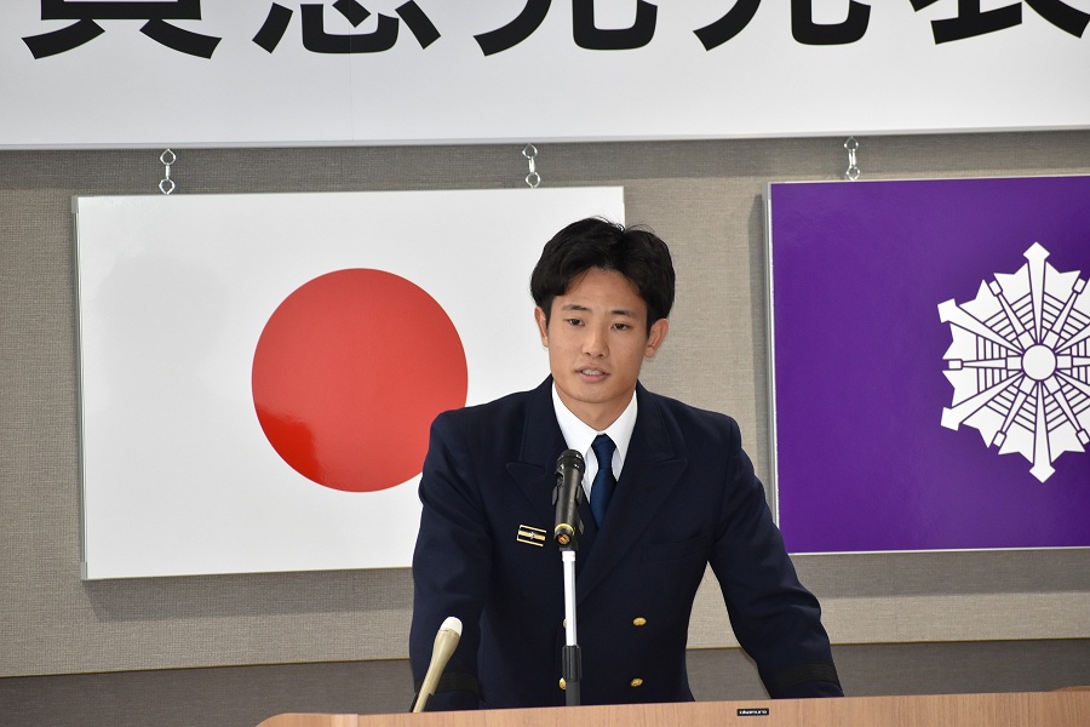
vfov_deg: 4.4
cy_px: 364
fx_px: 9537
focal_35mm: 315
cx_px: 545
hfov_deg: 6.5
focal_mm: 210
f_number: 5.3
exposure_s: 1/160
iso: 1250
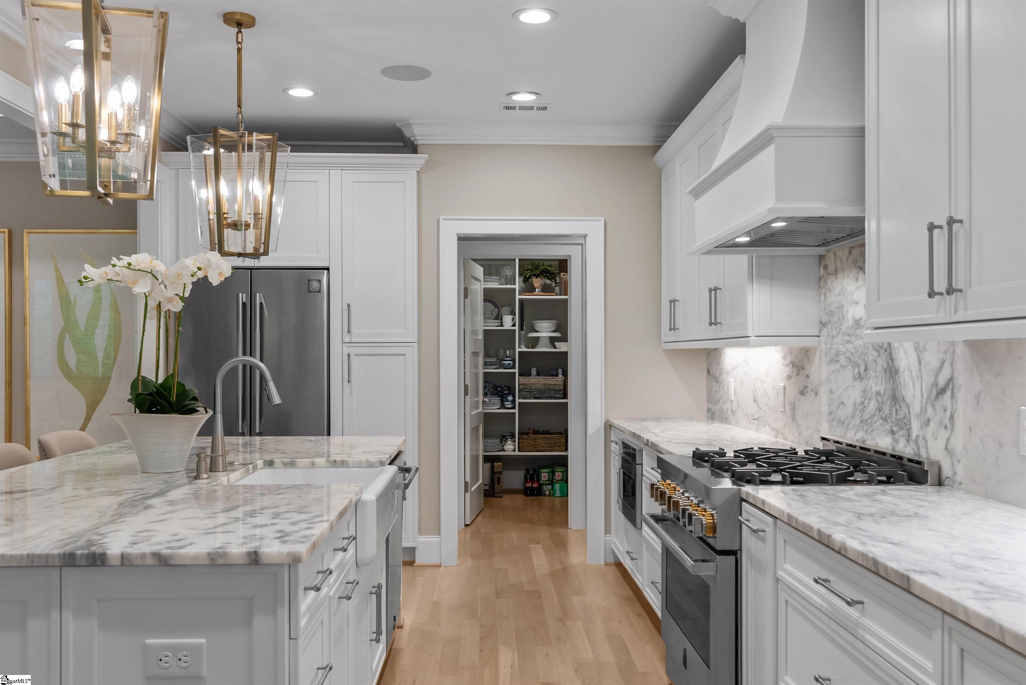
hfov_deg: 57.2
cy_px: 342
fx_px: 941
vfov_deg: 40.0
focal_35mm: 33
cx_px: 513
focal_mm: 33
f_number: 8
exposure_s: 1/6
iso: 250
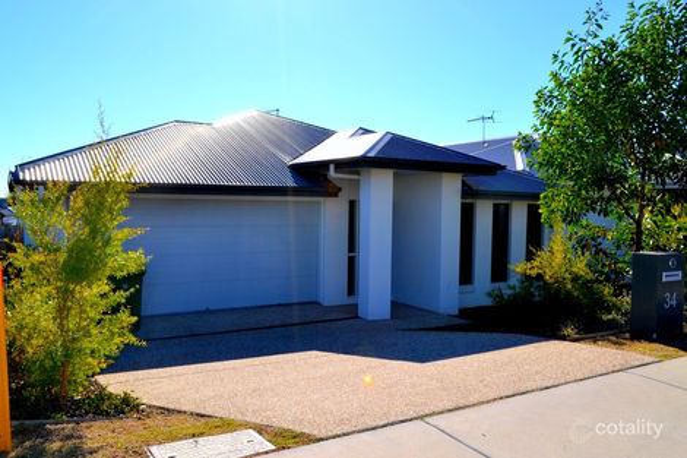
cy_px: 229
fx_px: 572
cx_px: 344
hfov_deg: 61.9
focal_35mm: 30
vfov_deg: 43.6
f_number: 13
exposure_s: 1/200
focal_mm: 20
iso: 100
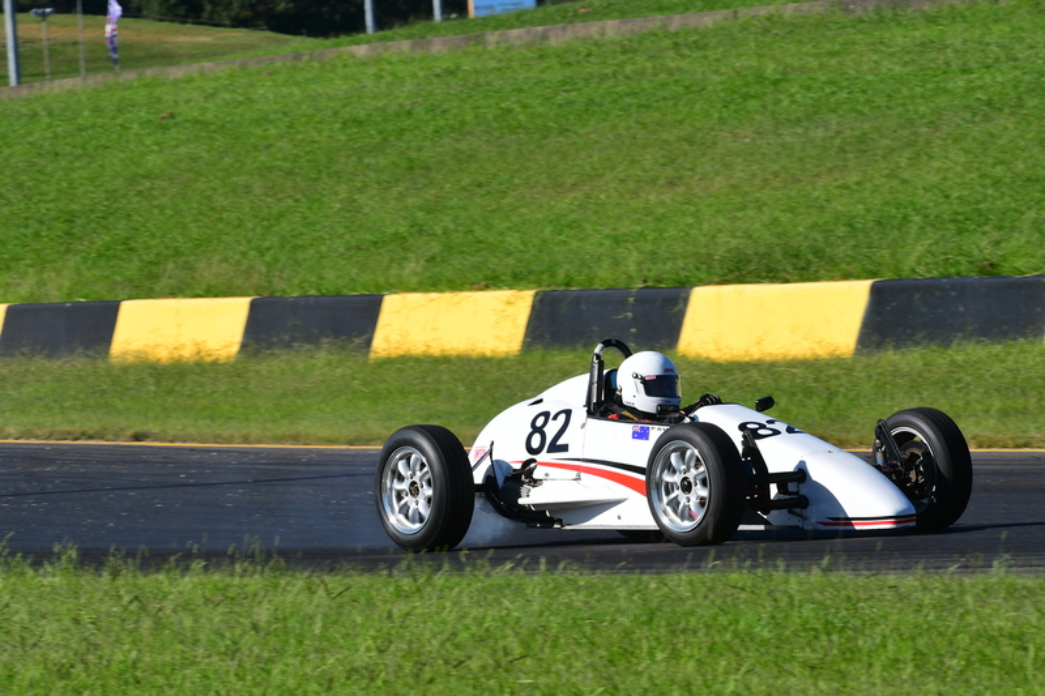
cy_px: 348
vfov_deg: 4.6
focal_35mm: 300
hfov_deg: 6.9
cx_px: 522
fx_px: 8706
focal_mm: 200
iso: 500
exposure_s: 1/640
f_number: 13
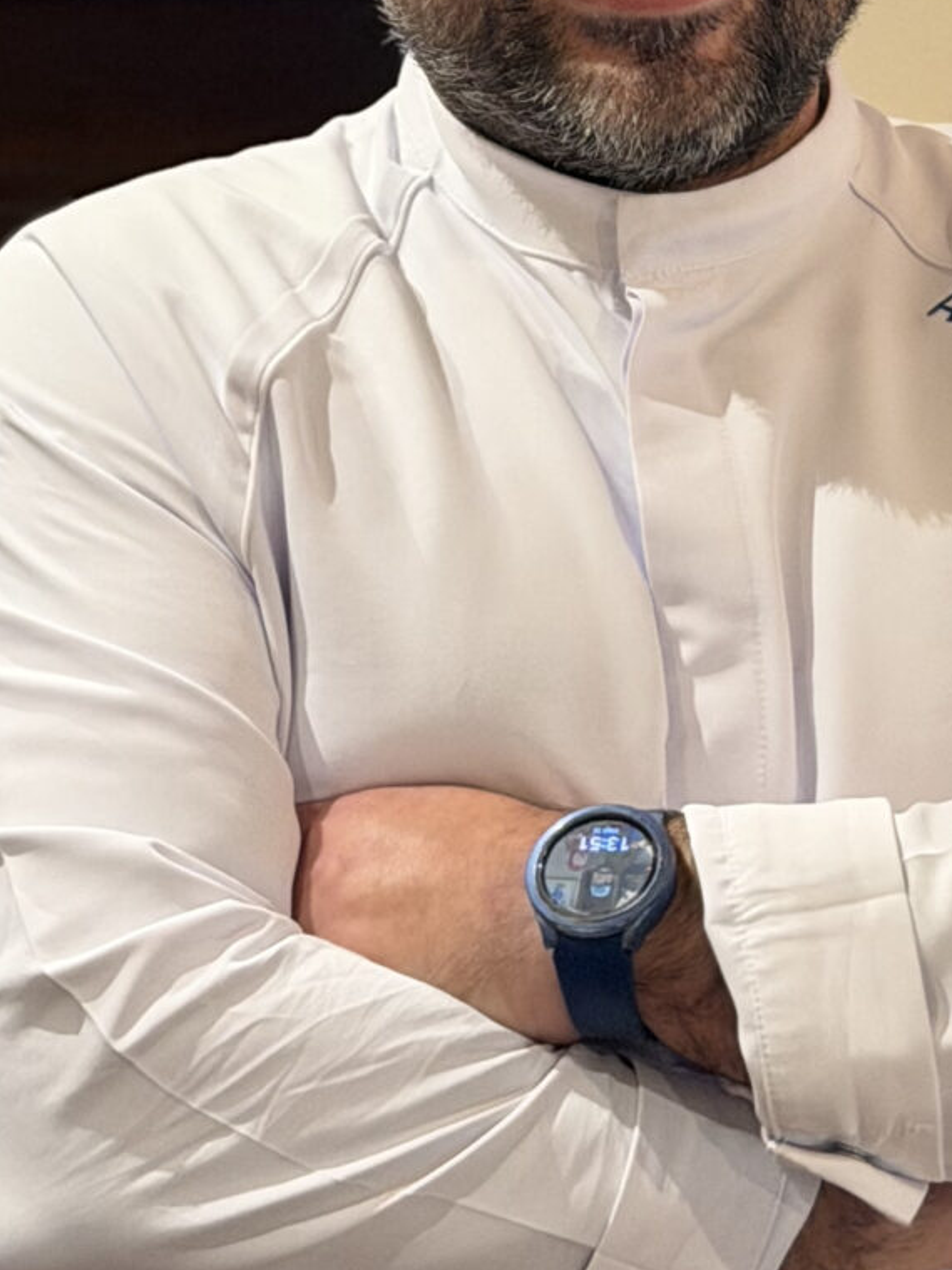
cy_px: -346
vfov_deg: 11.9
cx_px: 895
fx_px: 5942
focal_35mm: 162
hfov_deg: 9.1
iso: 320
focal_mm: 6.76
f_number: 1.78
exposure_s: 1/33
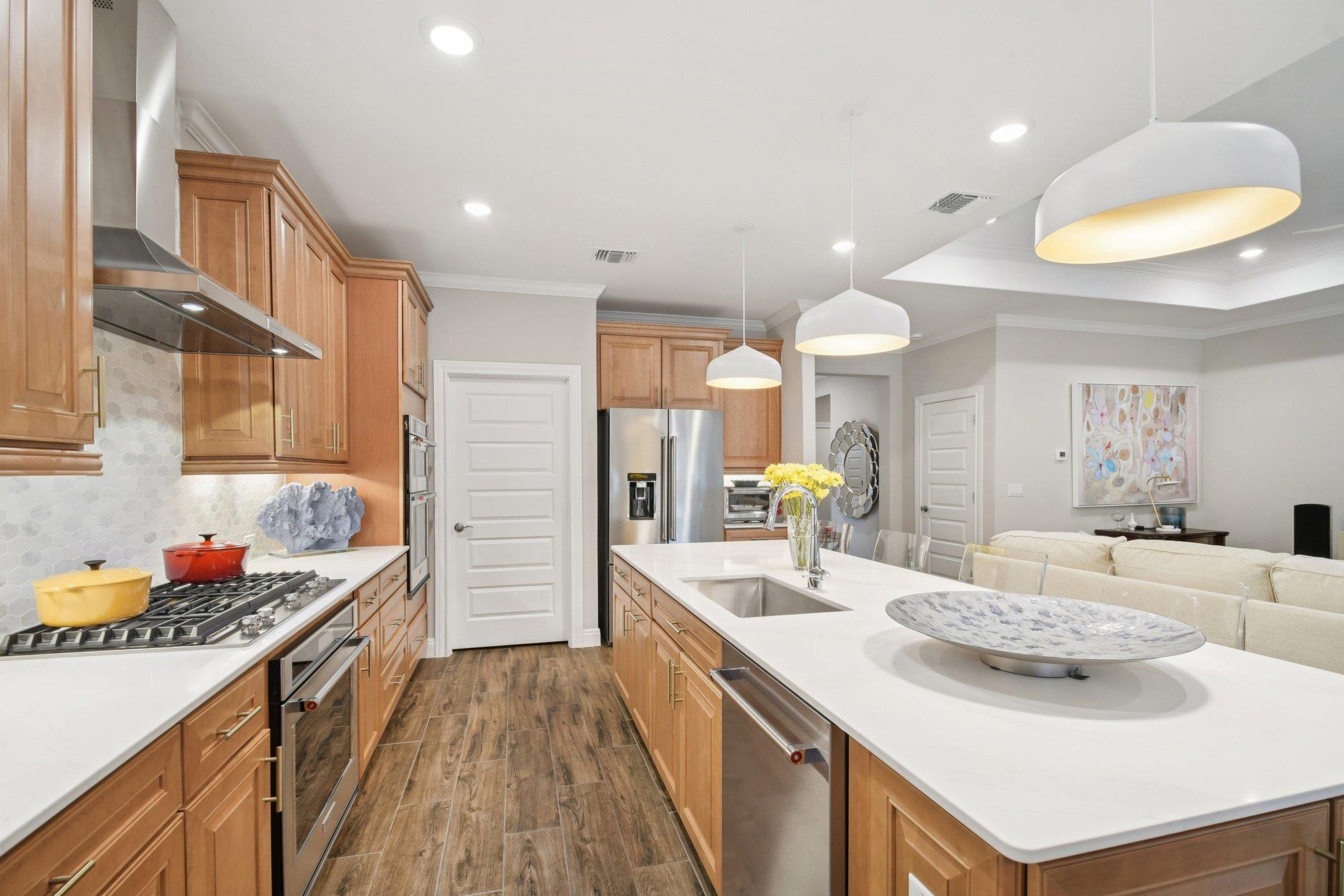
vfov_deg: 77.3
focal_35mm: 15
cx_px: 672
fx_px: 560
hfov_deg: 100.4
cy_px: 448
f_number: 8
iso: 400
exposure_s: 1/13
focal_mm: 10
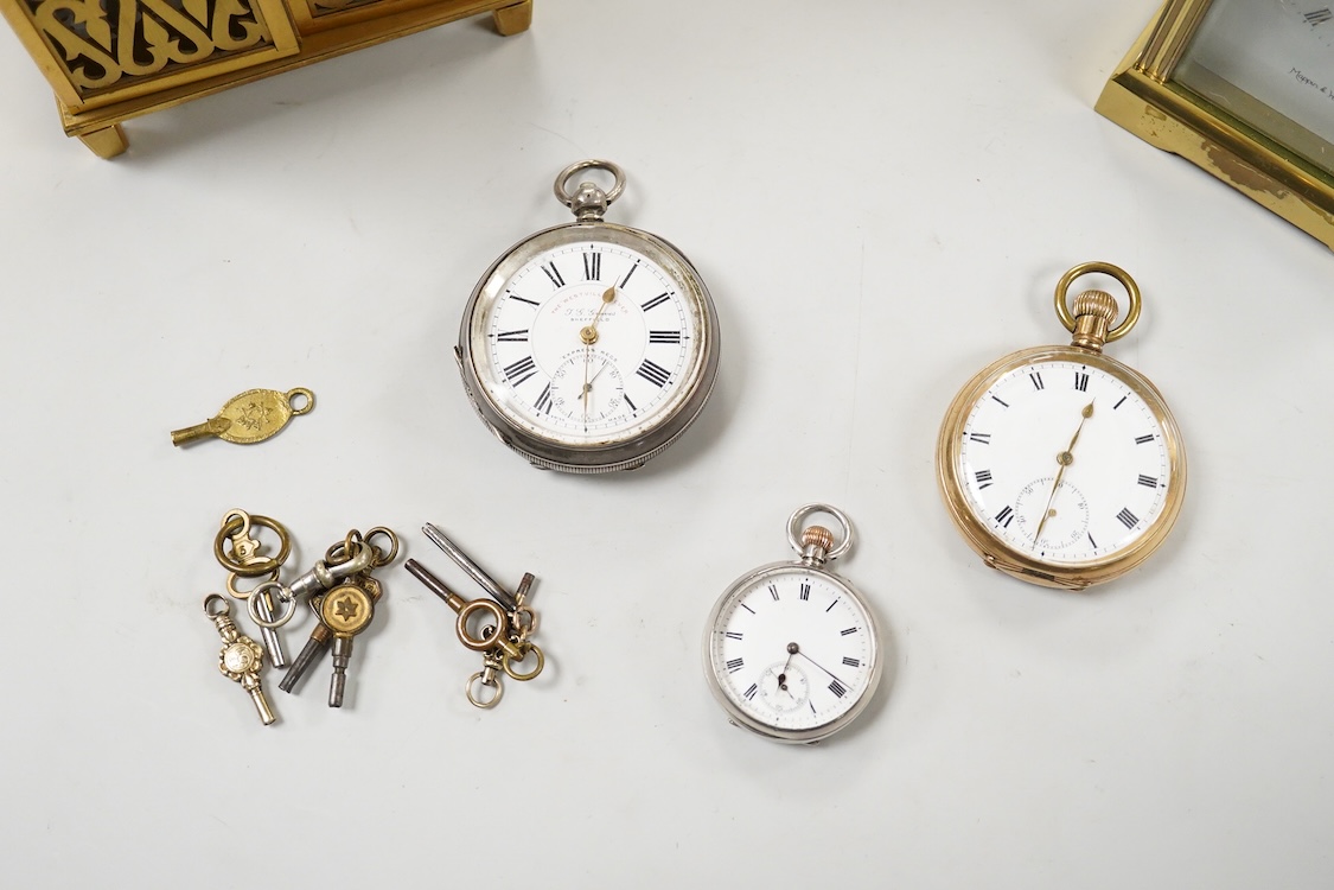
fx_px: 1667
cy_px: 445
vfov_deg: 29.9
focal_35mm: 45
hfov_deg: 43.6
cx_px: 667
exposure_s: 1/400
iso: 2500
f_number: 3.5
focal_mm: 30
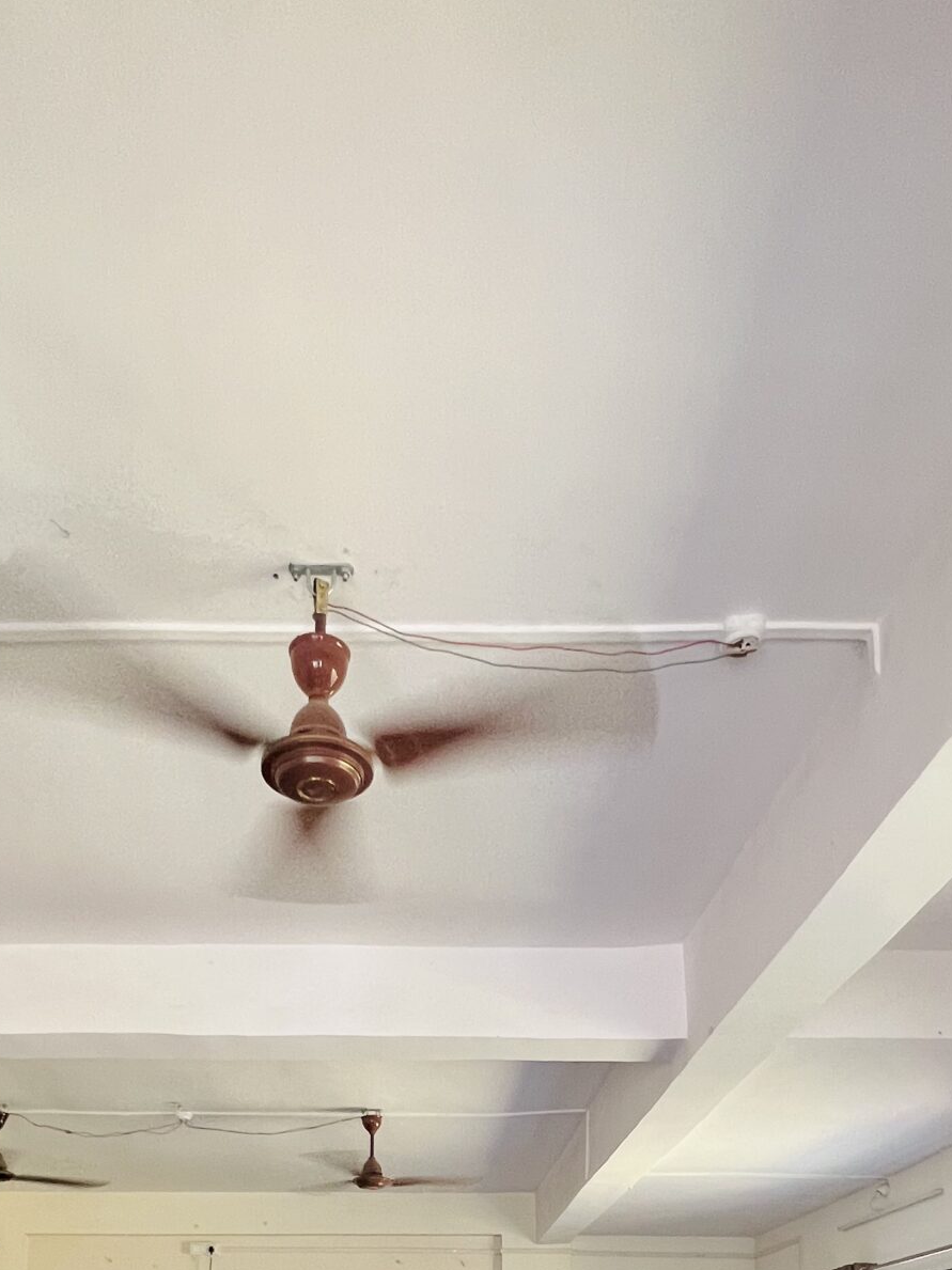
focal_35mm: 28
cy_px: 1308
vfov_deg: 49.7
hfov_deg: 49.6
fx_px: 1027
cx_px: 428
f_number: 1.8
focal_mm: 1.57
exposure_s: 1/84
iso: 250
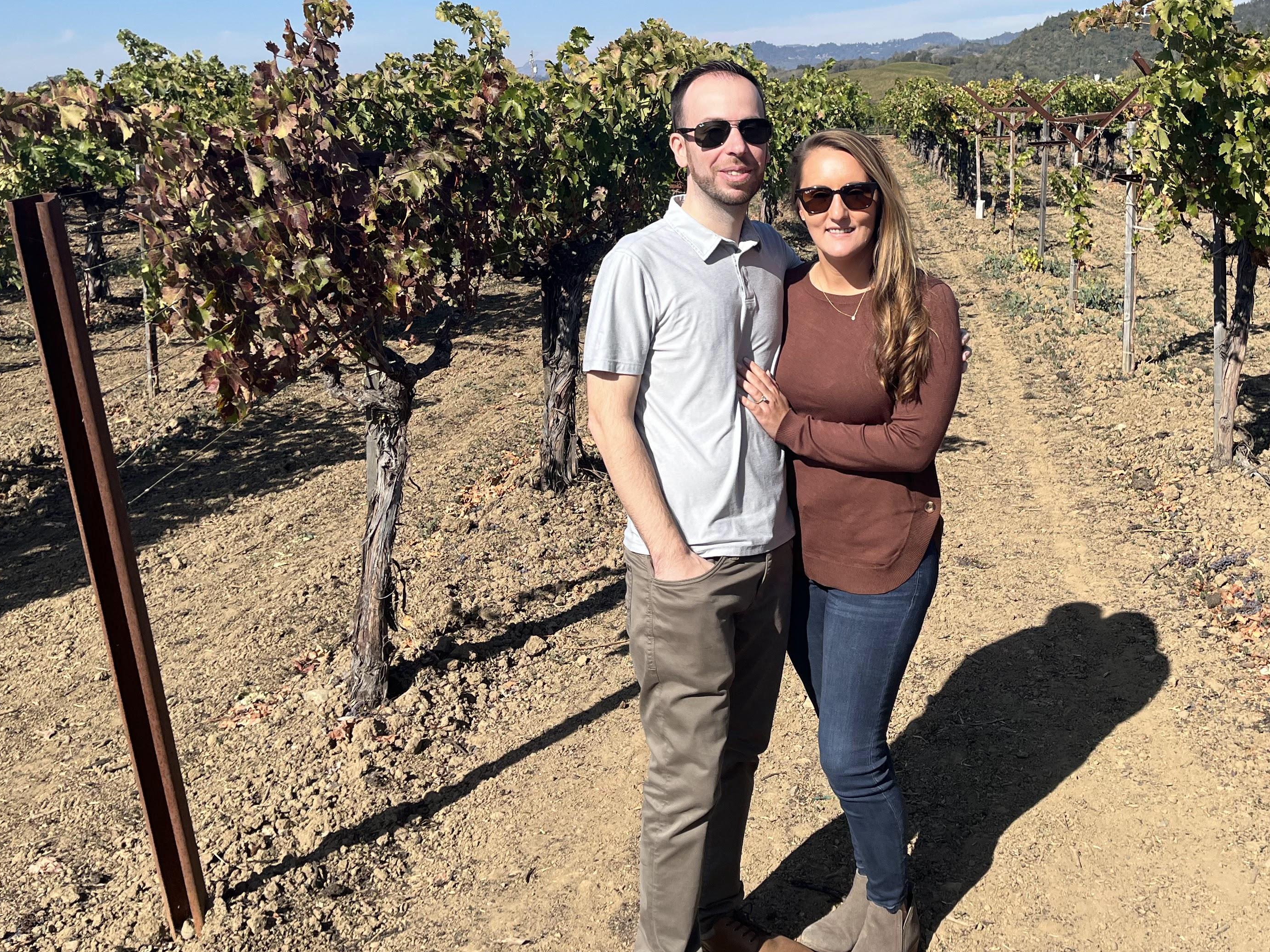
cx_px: 835
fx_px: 1394
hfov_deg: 48.2
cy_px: 306
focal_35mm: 38
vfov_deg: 37.3
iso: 50
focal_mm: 5.1
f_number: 1.6
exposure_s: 1/3876
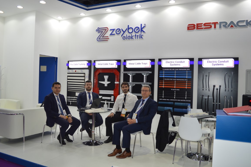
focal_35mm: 27
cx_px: 126
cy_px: 84
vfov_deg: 47.9
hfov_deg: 67.4
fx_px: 188
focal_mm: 18
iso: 360
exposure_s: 1/125
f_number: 4
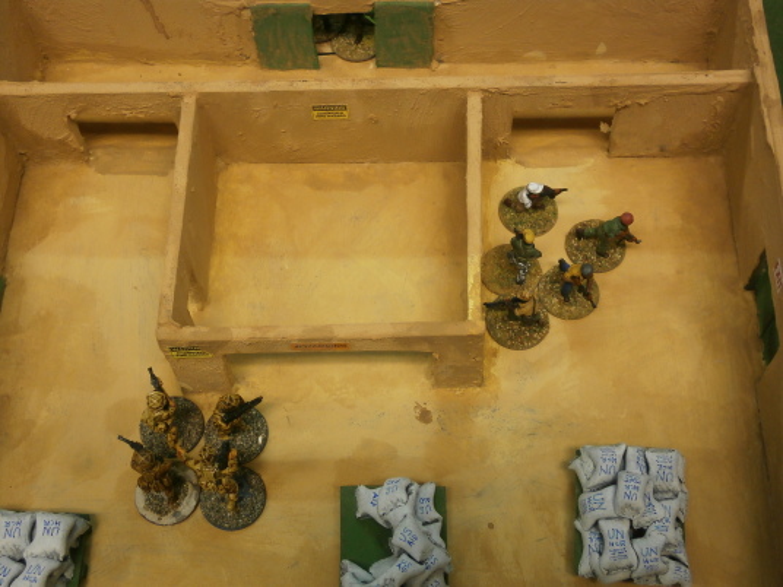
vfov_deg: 30.9
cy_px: 294
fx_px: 1063
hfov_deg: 40.4
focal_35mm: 47
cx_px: 392
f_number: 3.4
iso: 200
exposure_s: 1/40
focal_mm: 8.3
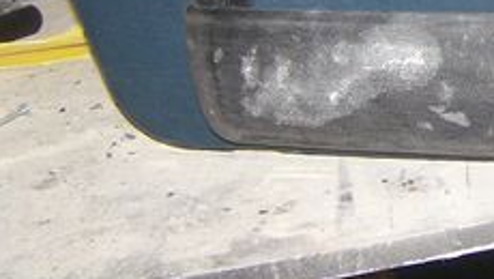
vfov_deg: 10.4
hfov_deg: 17.2
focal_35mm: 115
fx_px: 1508
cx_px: 685
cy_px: -58
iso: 80
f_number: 2.8
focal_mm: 6.3
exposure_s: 1/60
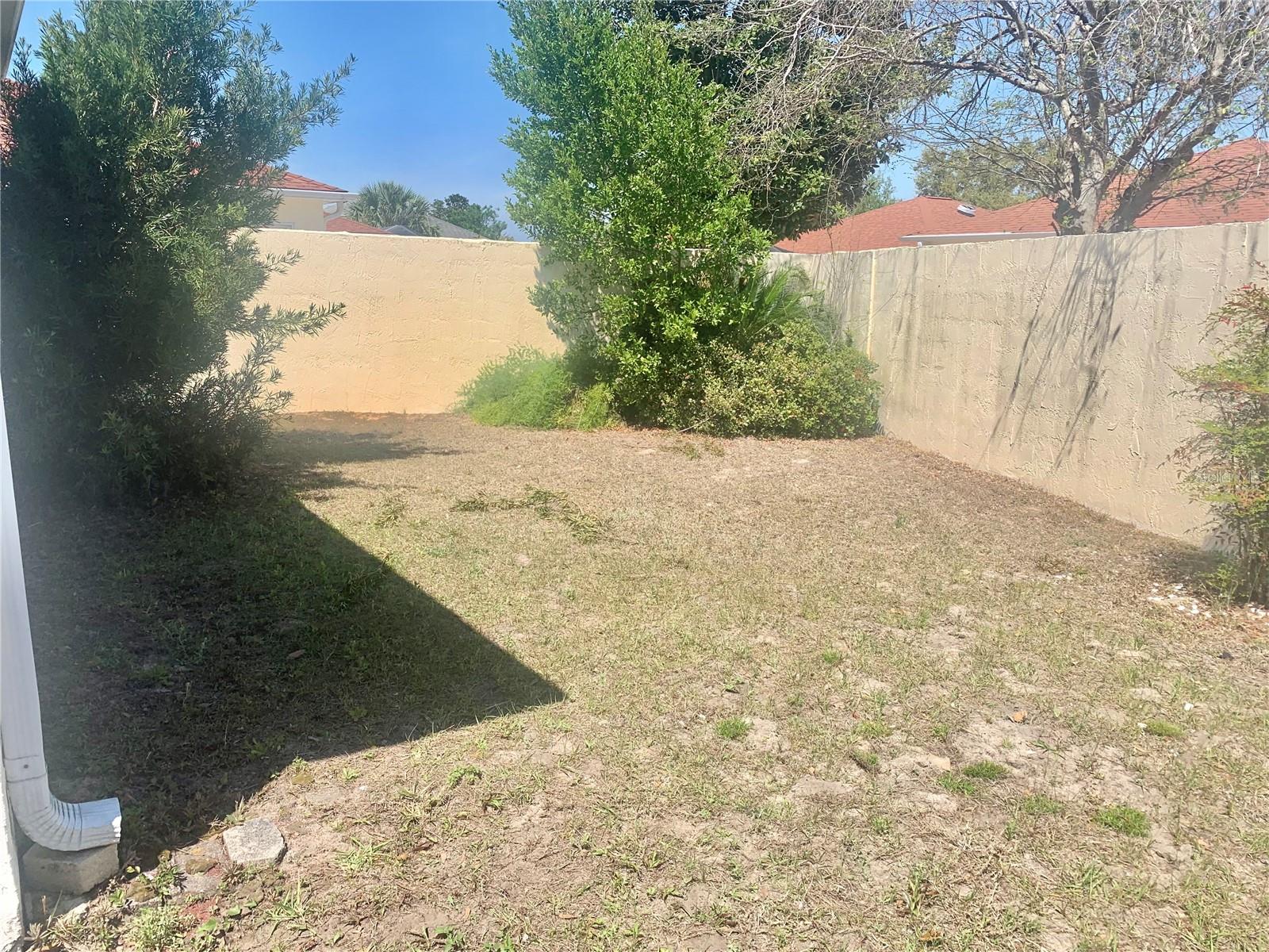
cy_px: 476
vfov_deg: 53.1
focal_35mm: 26
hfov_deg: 67.3
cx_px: 634
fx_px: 953
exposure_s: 1/2481
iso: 25
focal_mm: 4.25
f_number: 1.8
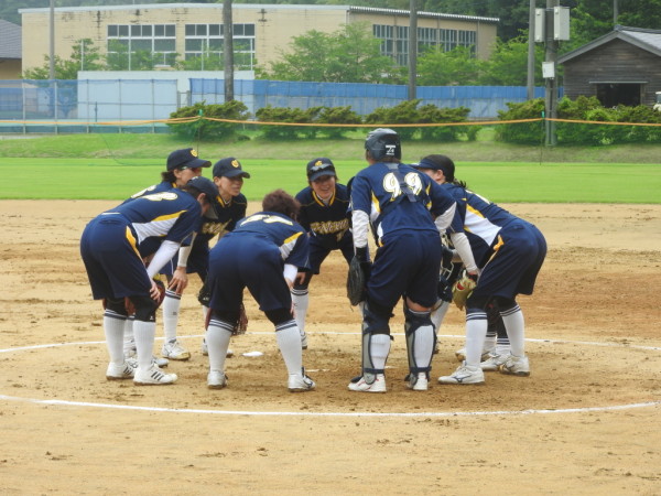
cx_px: 330
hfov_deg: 13.2
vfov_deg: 9.9
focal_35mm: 150
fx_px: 2864
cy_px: 248
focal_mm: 26.9
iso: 100
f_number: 5.2
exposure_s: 1/125
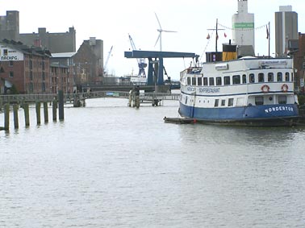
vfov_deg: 12.6
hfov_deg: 16.8
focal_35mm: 117
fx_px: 1030
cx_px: 152
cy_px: 114
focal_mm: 19.4
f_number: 4.5
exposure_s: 1/400
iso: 64
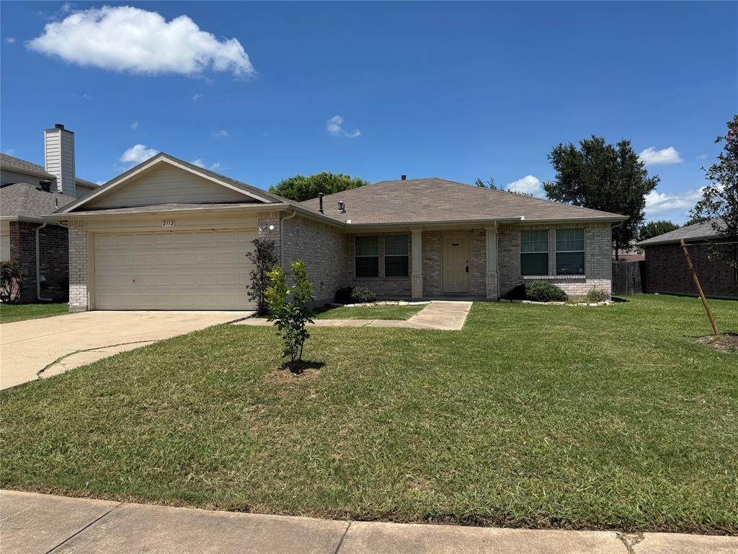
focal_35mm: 24
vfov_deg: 56.8
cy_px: 277
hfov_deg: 71.6
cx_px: 369
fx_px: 512
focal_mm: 6.76
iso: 80
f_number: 1.78
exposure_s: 1/5348
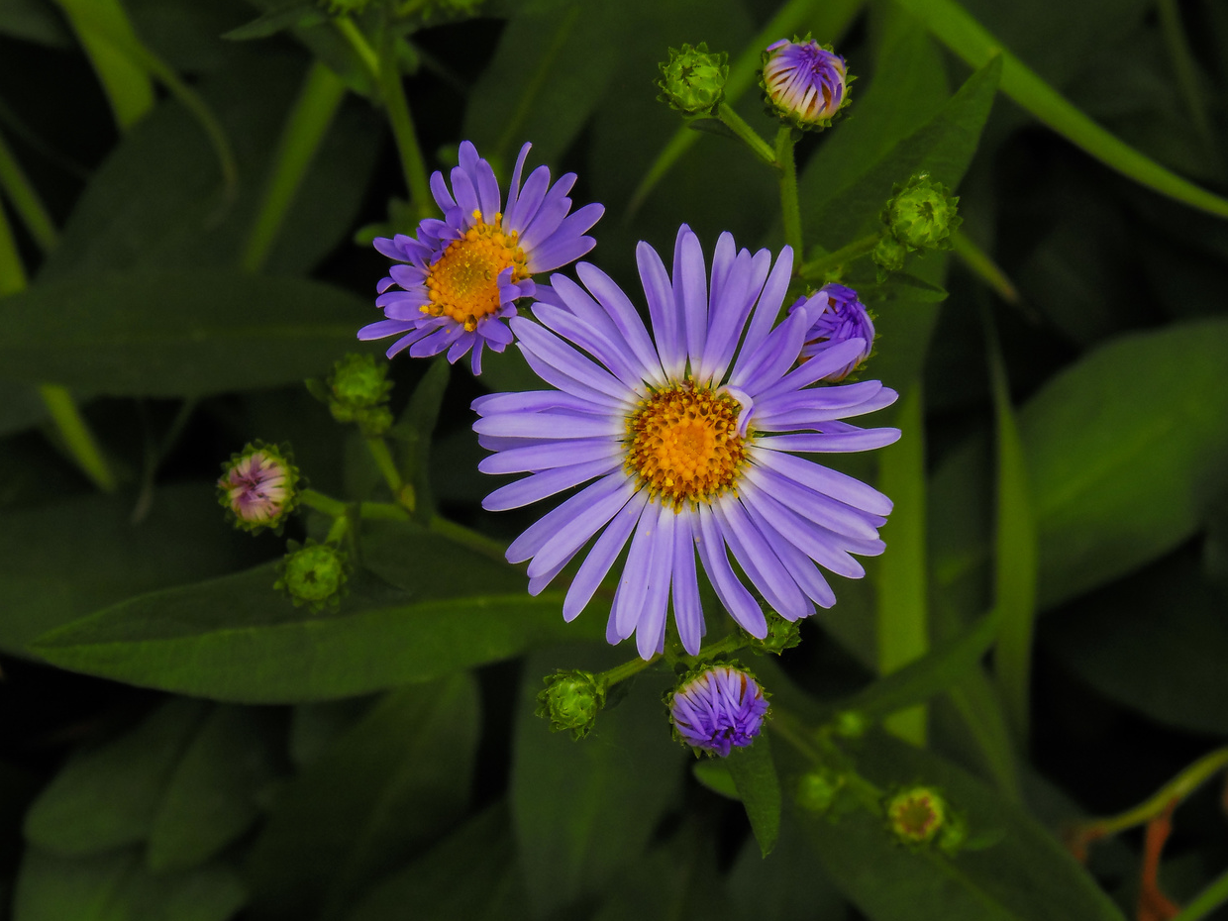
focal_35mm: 149
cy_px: 485
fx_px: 5286
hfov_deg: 13.2
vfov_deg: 10.0
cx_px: 674
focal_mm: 23.6
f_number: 4.7
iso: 80
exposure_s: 1/160
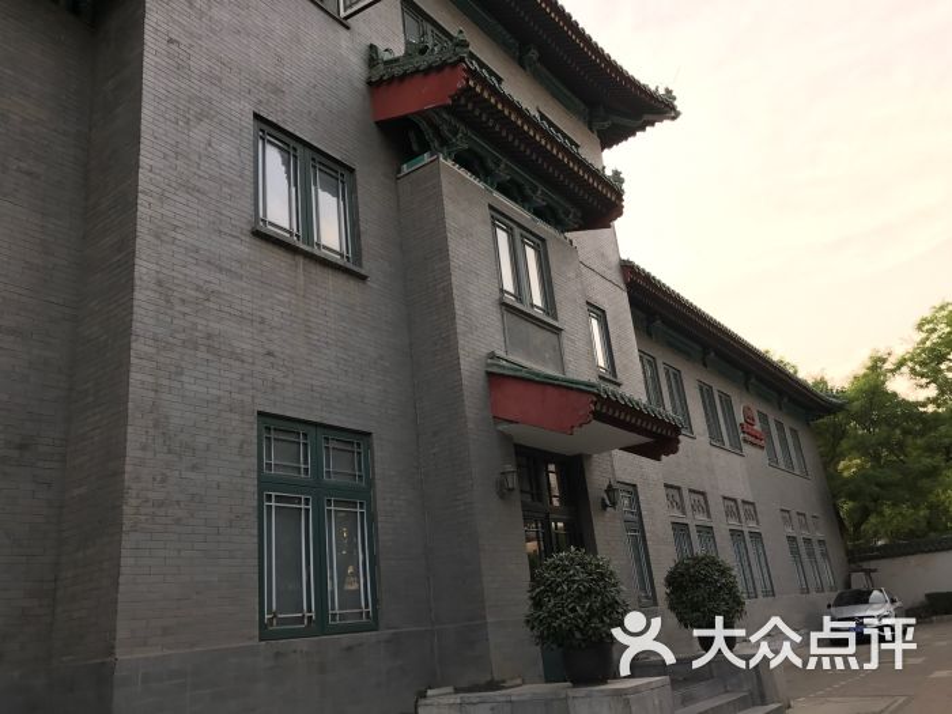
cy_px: 357
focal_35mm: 28
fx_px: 770
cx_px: 476
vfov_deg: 49.7
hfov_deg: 63.4
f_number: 1.8
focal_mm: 3.99
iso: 25
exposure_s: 1/100
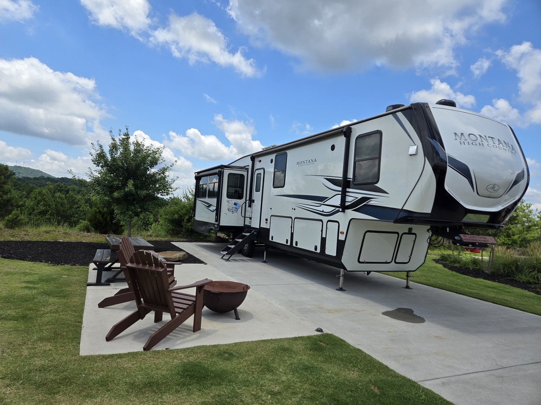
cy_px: 202
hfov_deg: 73.9
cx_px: 270
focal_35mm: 23
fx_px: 359
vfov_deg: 58.9
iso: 25
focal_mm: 5.4
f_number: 1.8
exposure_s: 1/1925
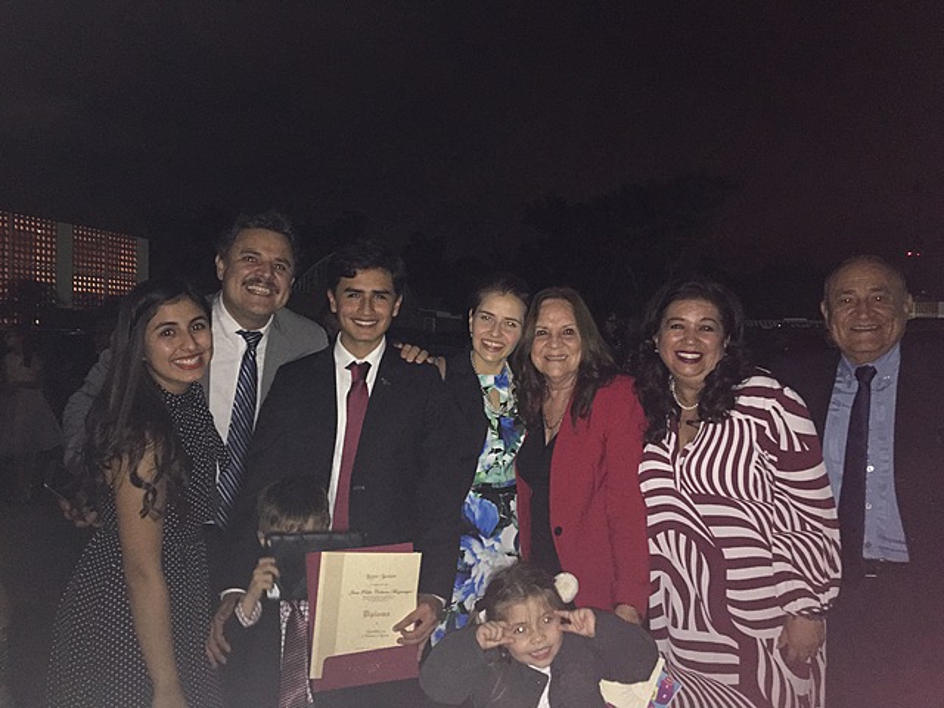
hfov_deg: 61.7
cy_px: 354
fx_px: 791
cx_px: 472
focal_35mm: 29
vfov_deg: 48.2
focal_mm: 4.15
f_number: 2.2
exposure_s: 1/16
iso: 250
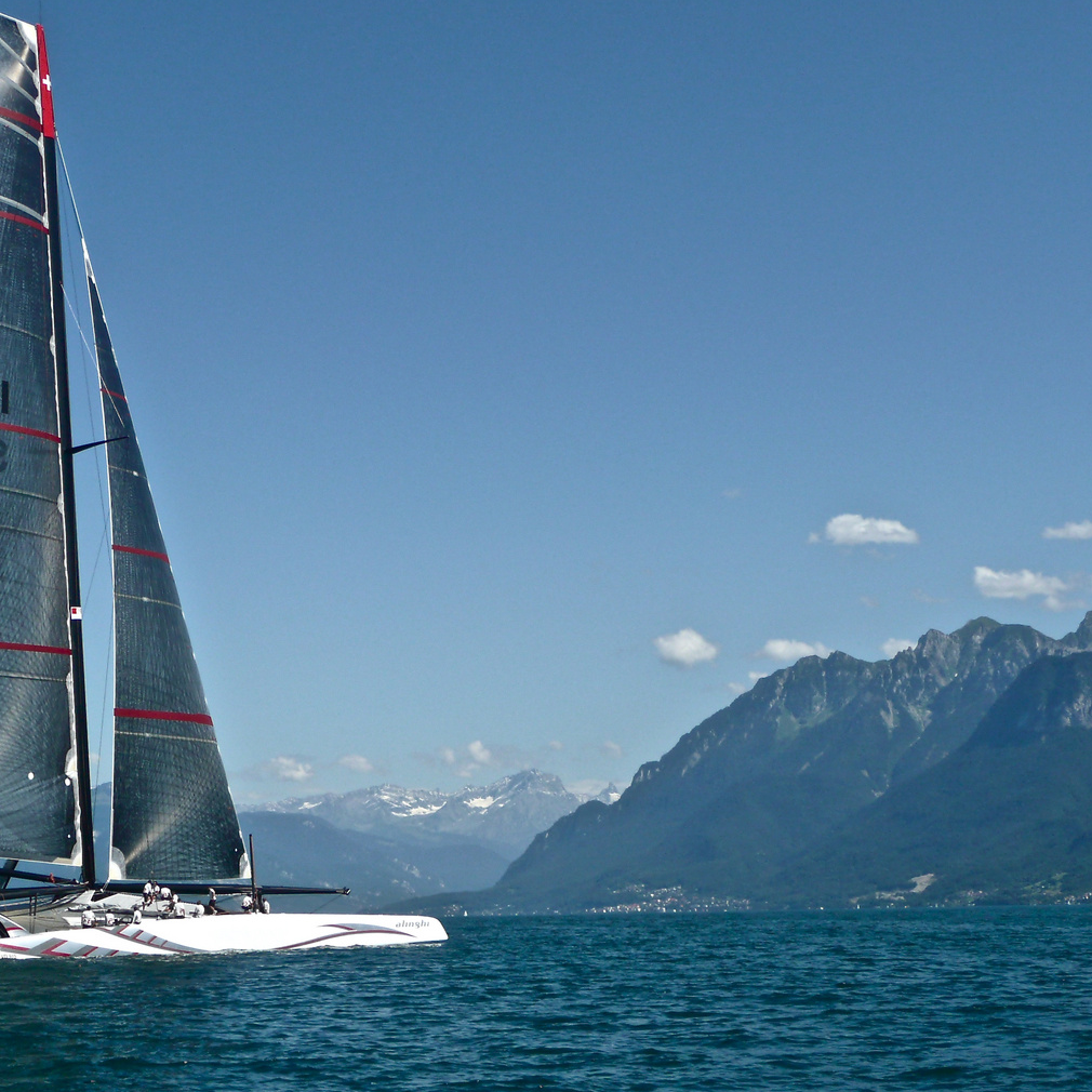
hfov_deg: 27.2
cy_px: 537
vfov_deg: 27.3
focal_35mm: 63
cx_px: 381
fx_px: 2248
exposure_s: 1/1000
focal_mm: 8.2
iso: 100
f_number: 4.2
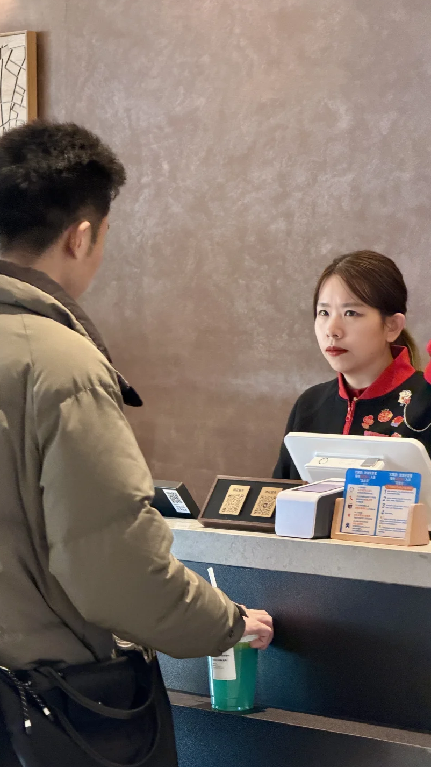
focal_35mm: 110
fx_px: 2235
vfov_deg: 19.5
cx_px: 164
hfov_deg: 11.0
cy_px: 384
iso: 640
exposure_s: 1/65
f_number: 2.8
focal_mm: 16.89
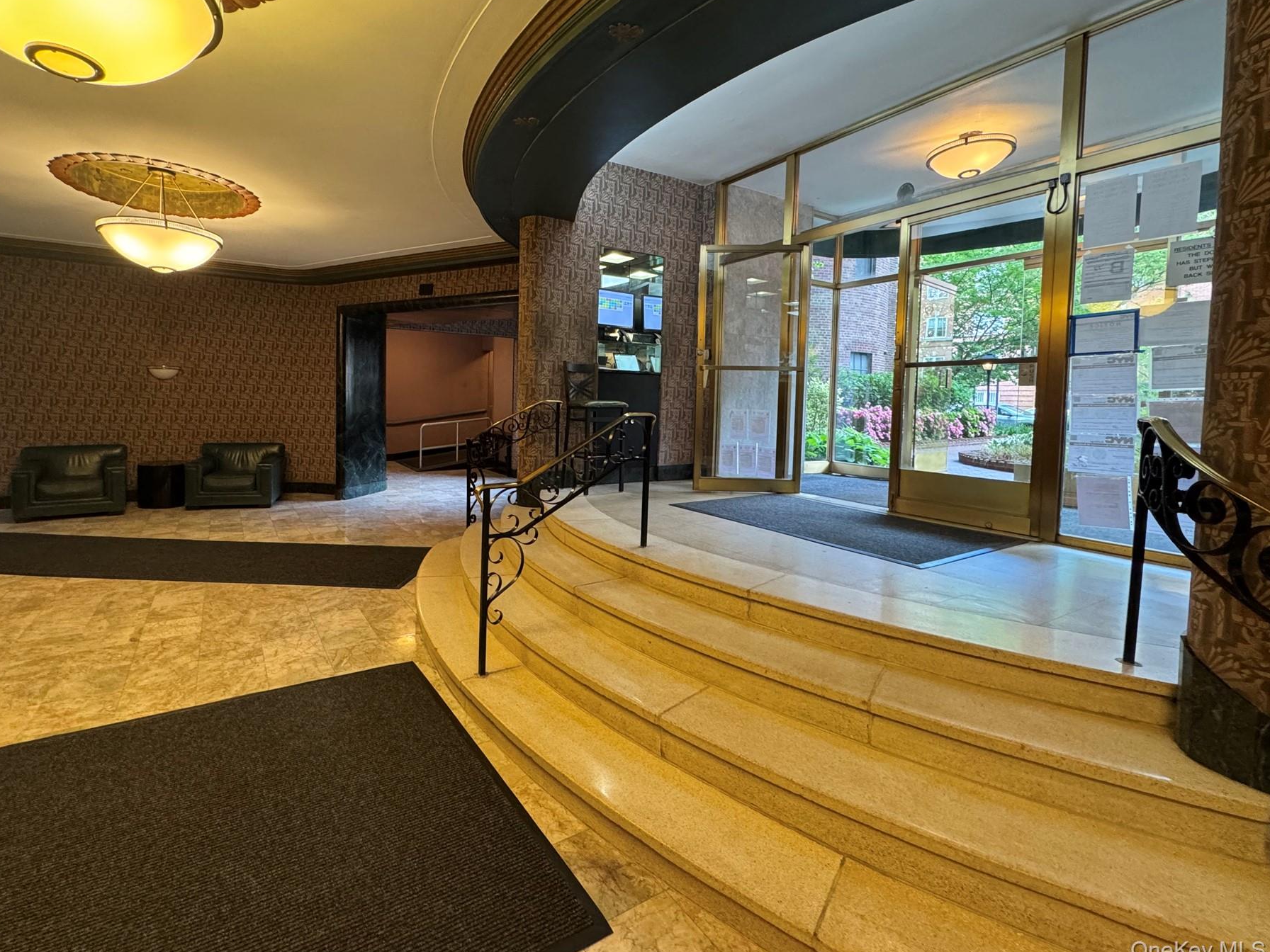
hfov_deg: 93.9
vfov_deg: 77.8
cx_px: 549
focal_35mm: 16
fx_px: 587
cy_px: 423
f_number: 2.2
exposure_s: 1/60
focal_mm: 2.22
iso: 500
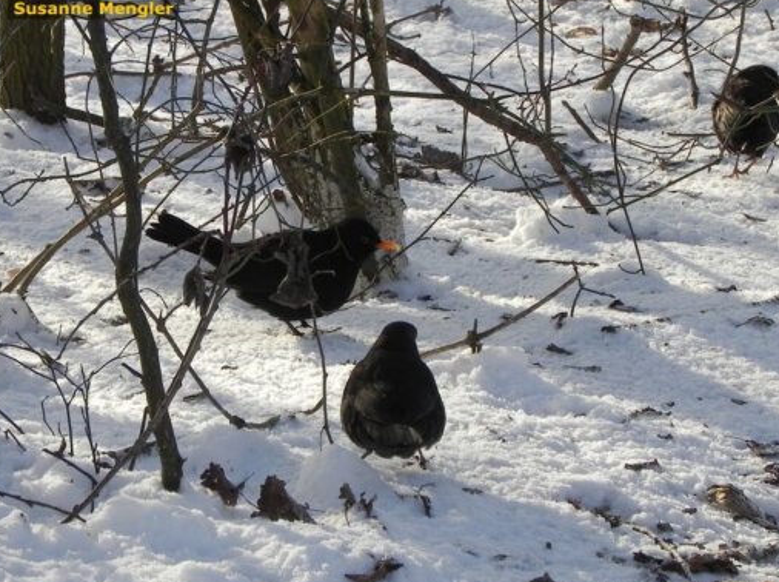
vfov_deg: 7.8
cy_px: 291
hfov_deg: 10.4
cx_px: 398
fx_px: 4292
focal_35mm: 191
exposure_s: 1/290
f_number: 6.3
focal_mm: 32.7
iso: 160
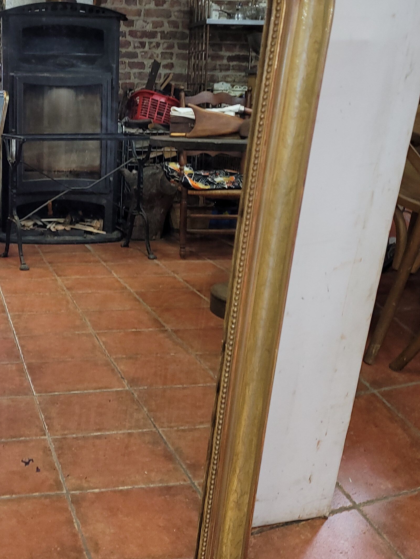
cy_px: 238
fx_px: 792
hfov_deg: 28.9
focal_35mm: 49
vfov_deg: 38.8
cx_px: 74
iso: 100
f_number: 1.8
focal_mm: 5.4
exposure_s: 1/25
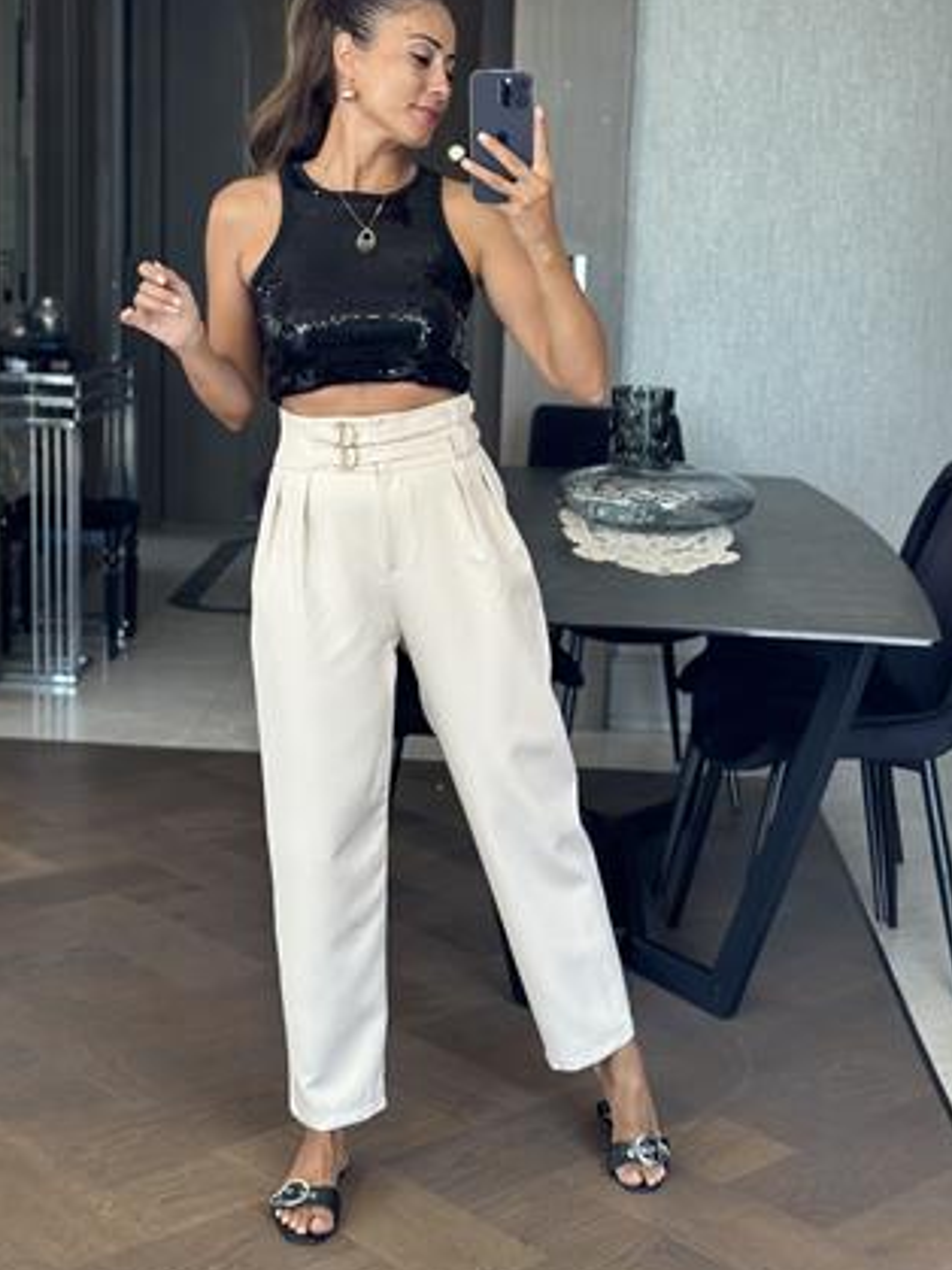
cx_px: 421
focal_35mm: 58
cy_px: 555
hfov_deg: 25.2
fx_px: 2128
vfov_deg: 33.2
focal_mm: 6.86
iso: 100
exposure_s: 1/121
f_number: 1.78
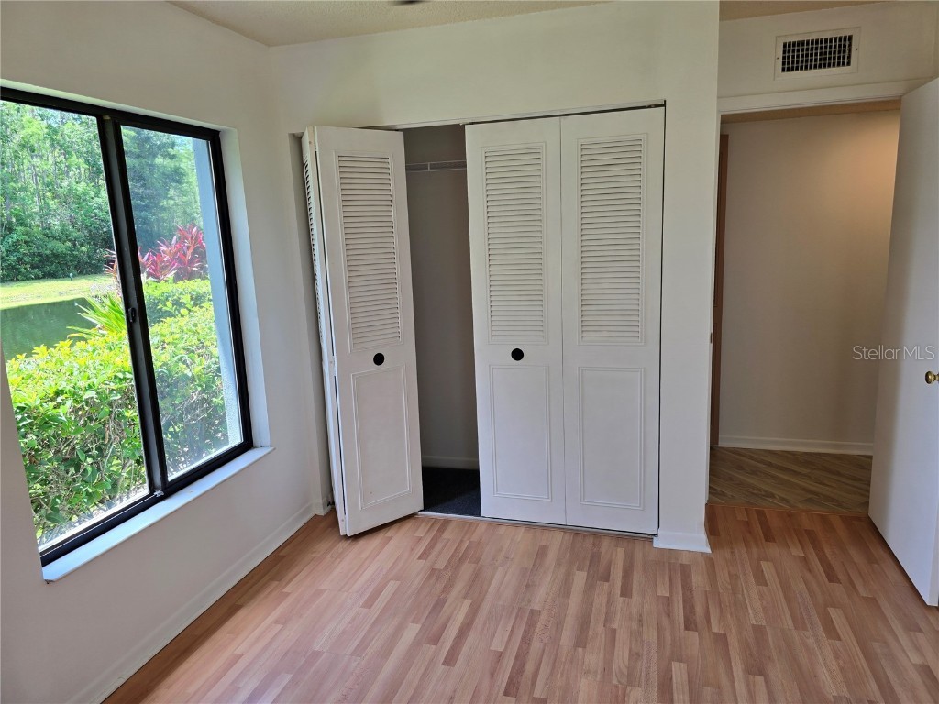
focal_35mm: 23
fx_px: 624
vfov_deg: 58.9
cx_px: 470
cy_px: 352
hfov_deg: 73.9
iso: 25
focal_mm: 6.3
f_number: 1.7
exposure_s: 1/120
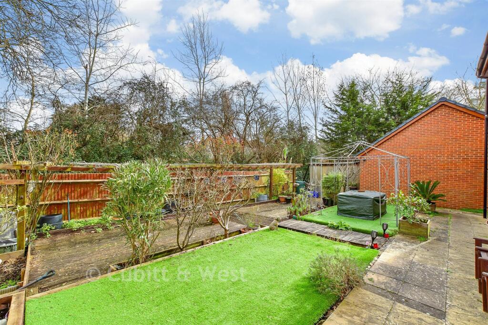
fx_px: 203
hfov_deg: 100.4
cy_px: 162
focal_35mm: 15
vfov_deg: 77.3
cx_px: 244
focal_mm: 10
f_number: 8
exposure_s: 1/250
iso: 400
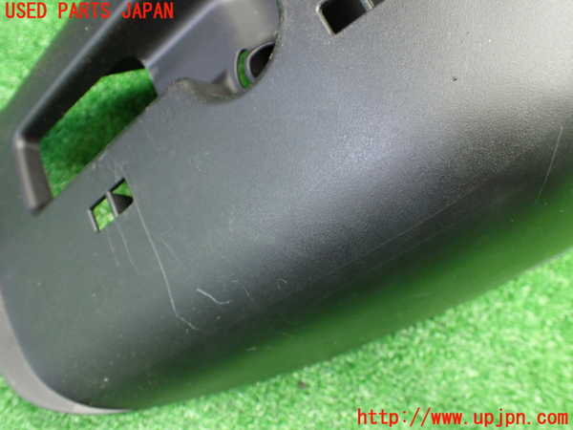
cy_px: 215
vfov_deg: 46.8
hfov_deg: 60.0
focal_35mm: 30
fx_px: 497
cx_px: 286
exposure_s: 1/50
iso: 800
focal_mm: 5.4
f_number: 2.3
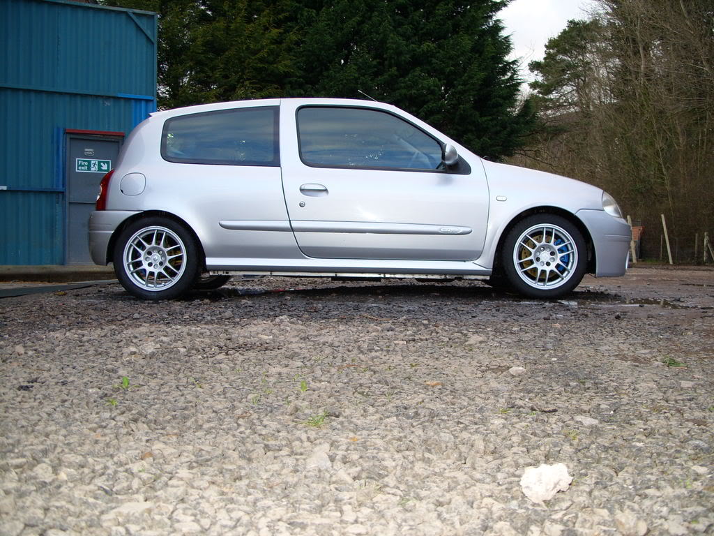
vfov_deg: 37.7
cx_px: 357
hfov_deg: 49.0
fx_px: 784
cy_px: 268
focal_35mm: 38
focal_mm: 7.8
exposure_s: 1/114
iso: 50
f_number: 2.8
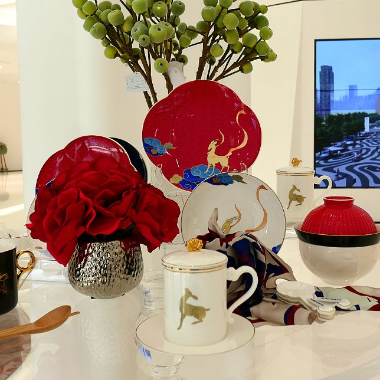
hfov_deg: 43.8
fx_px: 472
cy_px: 175
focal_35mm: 38
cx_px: 208
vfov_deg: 43.8
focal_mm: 8.8
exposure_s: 1/160
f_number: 2.8
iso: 125
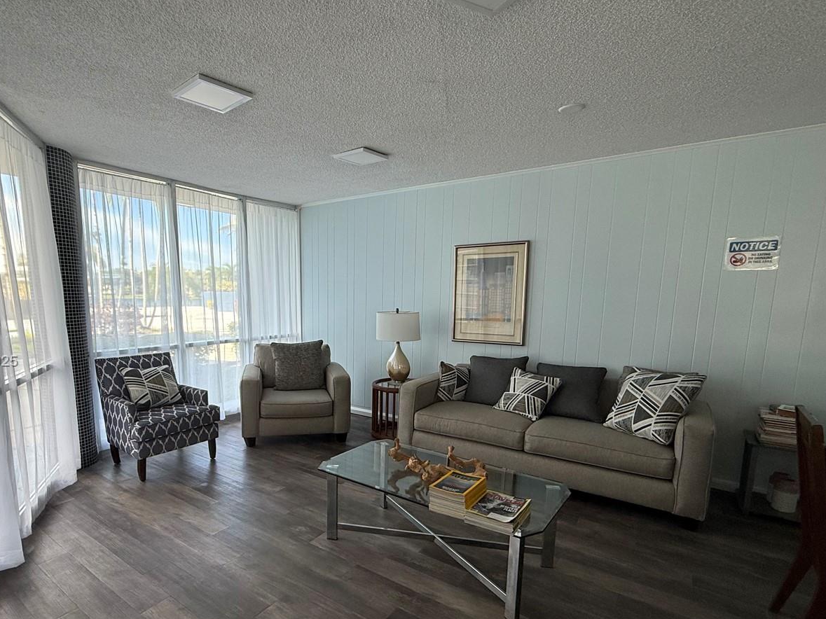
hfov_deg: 84.1
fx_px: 453
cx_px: 354
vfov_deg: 68.2
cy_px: 362
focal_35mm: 19
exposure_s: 1/99
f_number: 2.2
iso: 100
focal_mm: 2.22
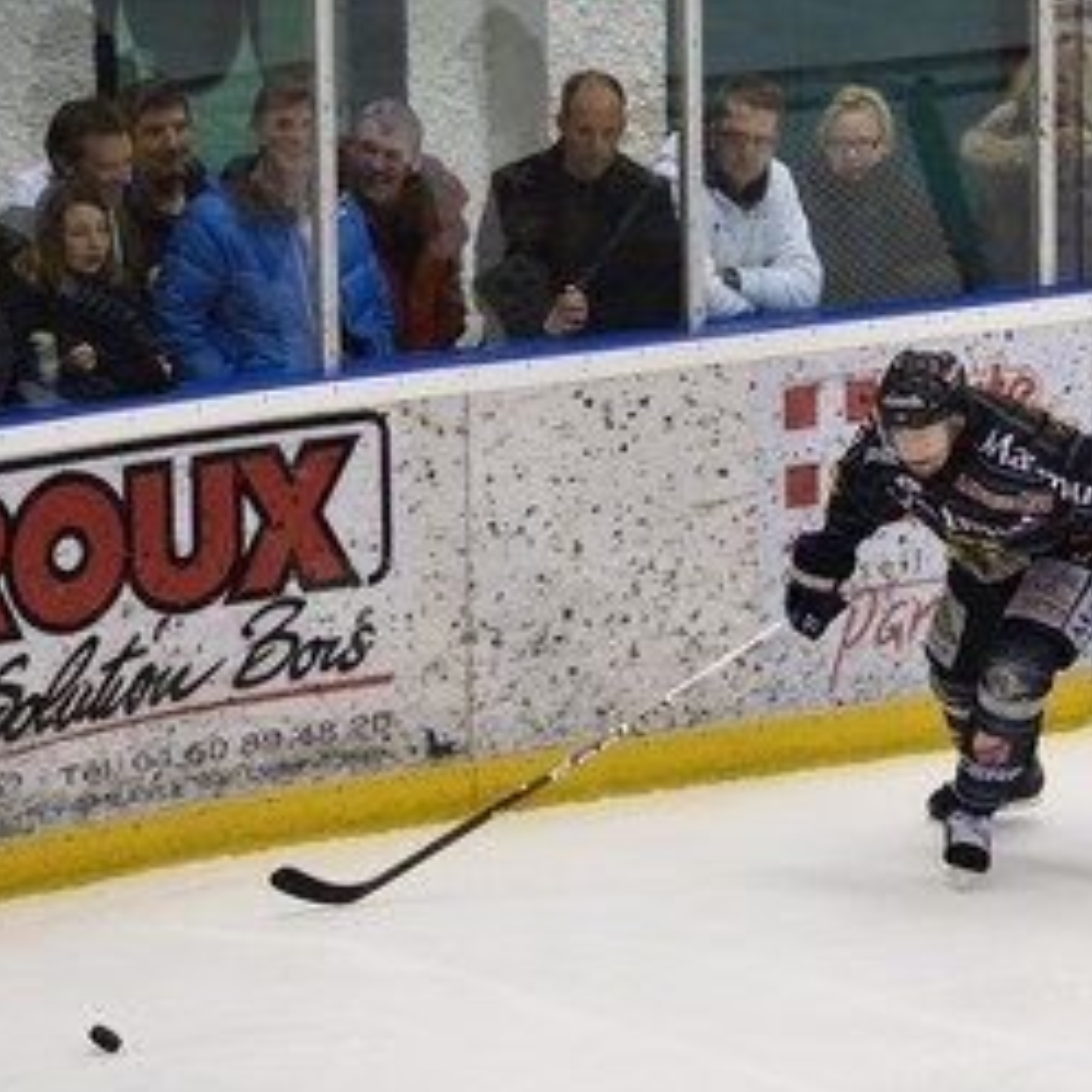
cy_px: 561
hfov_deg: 6.1
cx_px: 895
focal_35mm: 287
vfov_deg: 6.1
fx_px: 10243
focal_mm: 200
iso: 3200
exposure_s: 1/800
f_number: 5
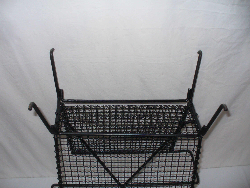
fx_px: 267
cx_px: 125
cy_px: 94
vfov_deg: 38.7
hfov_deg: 50.1
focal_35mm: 37
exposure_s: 1/30
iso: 100
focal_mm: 6.1
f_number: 2.8
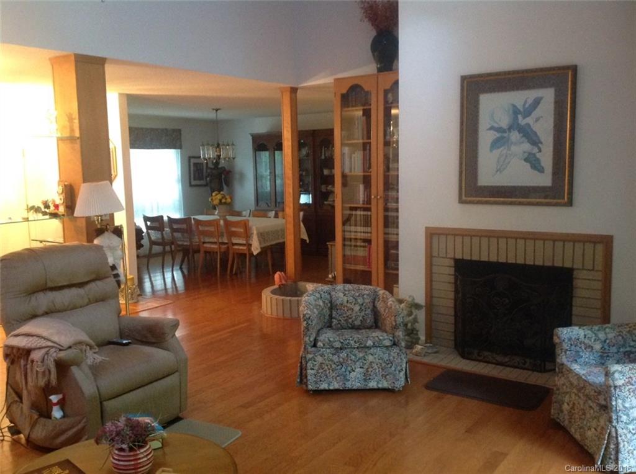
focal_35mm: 35
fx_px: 642
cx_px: 318
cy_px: 237
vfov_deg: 40.6
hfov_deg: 52.7
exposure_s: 1/15
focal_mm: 4.28
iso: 400
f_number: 2.4
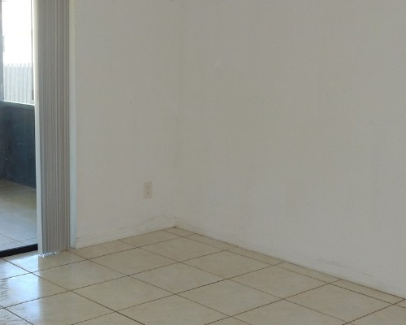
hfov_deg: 31.3
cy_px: 141
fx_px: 721
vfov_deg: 25.4
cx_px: 149
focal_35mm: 60
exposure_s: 1/30
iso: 125
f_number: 4
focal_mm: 5.4
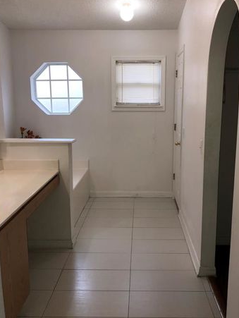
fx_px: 303
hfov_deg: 42.9
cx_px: 135
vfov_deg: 55.3
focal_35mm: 33
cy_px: 157
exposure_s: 1/90
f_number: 1.8
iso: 40
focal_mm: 3.99
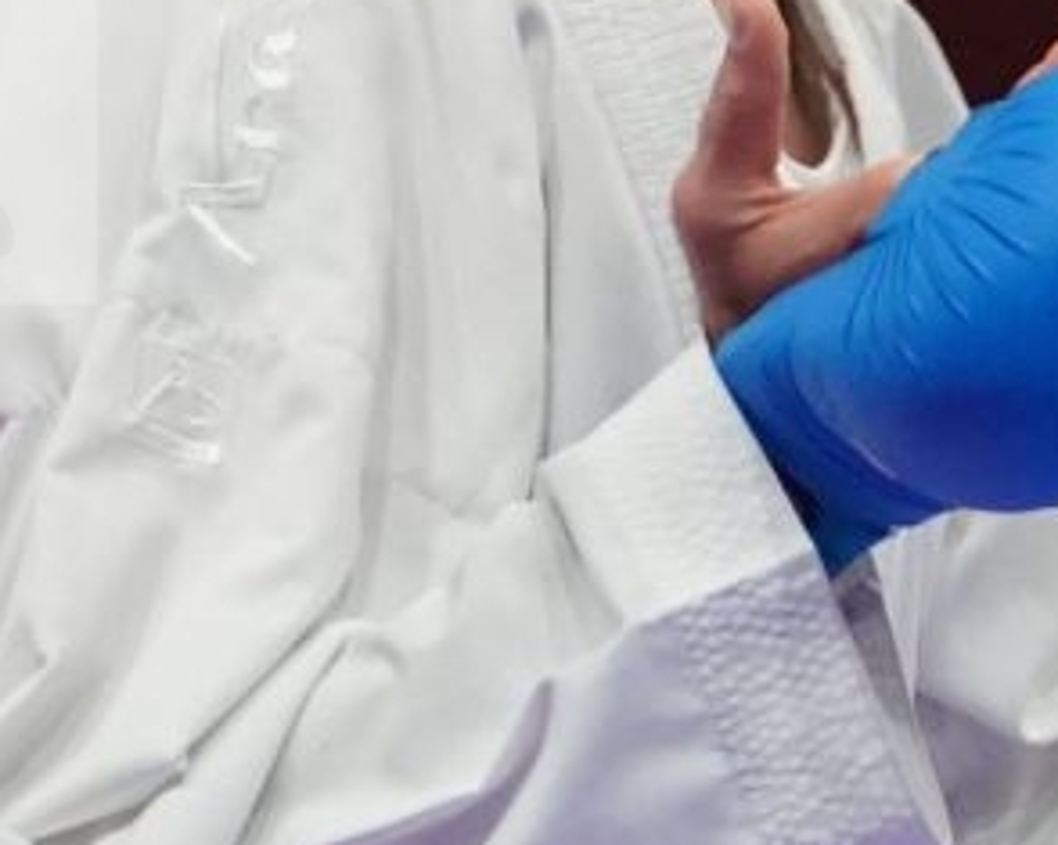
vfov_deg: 0.8
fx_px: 58316
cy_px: -22
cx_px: 982
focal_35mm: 1863
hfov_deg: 1.0
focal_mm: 216
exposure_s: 1/1000
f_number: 4
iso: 3200
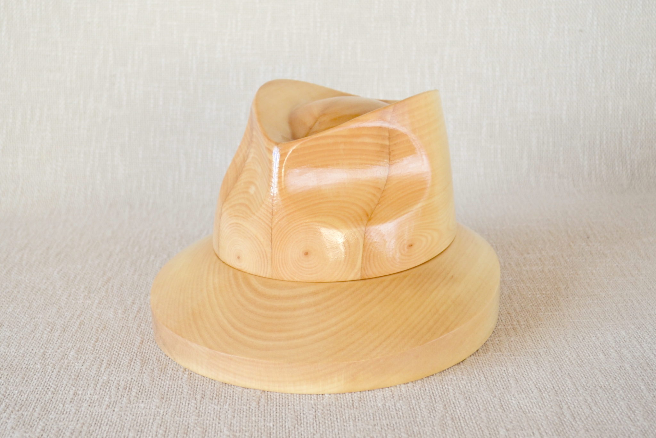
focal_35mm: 39
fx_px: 711
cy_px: 219
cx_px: 328
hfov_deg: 49.6
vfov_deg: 34.2
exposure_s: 1/25
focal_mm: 26
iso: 100
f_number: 4.2
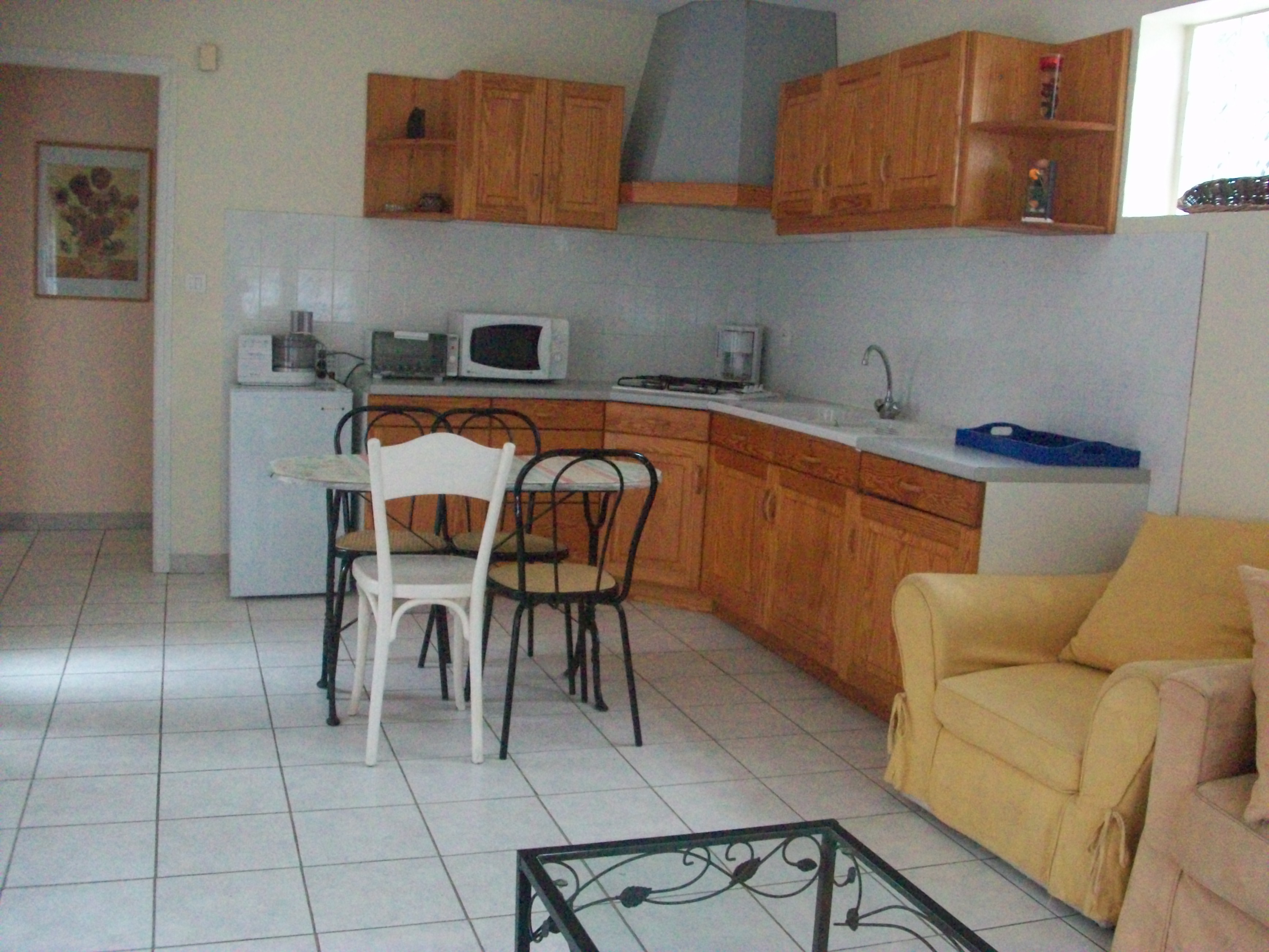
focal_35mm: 34
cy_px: 476
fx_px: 1246
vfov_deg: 41.8
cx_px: 634
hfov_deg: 54.0
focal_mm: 5.7
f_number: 2.8
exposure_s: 1/125
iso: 594
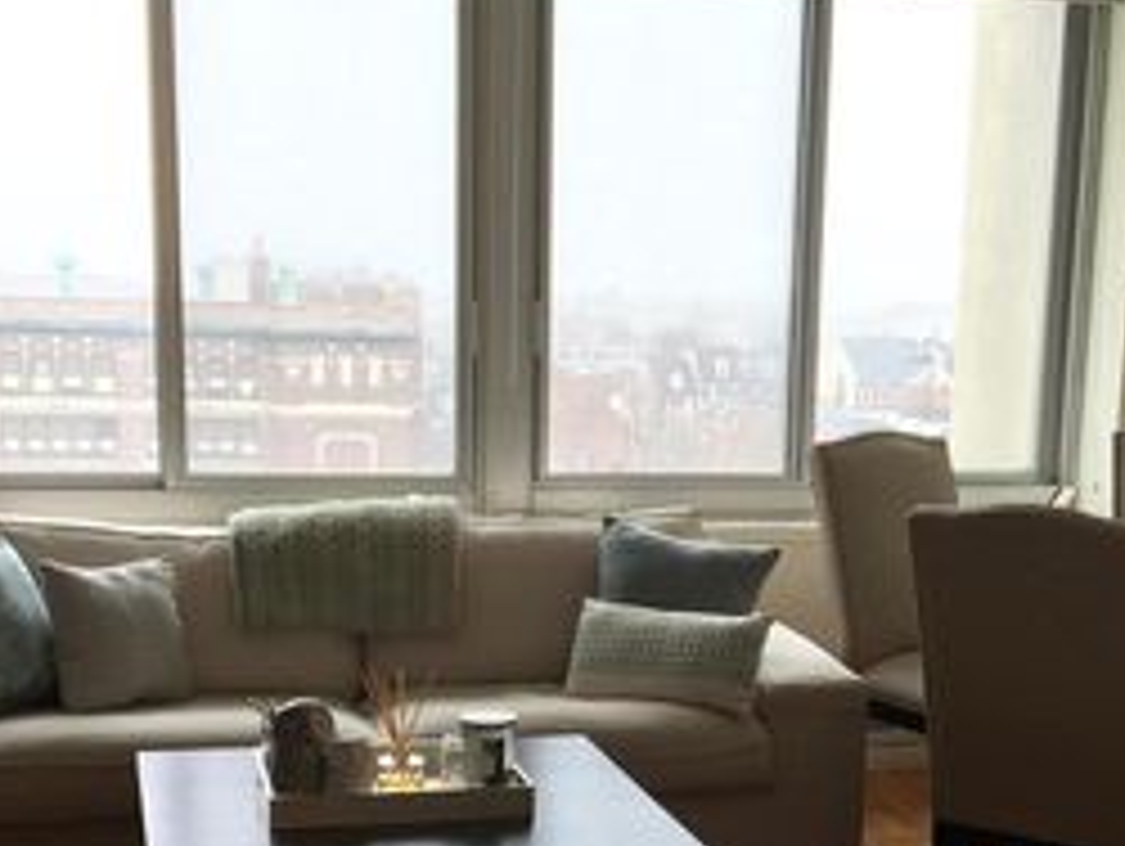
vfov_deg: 25.0
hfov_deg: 33.2
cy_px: 641
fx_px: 1887
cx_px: 639
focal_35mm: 58
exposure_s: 1/30
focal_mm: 4.15
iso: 25
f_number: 2.2
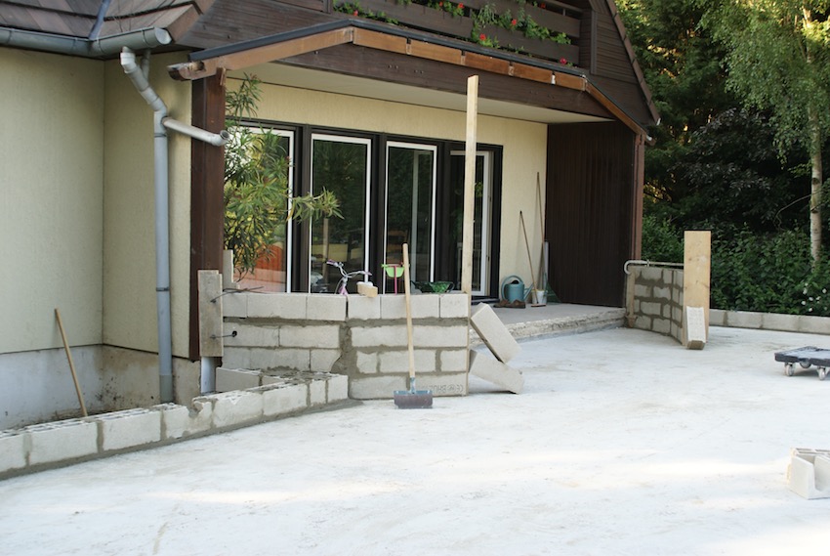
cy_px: 278
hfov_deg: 46.3
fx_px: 969
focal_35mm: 42
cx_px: 415
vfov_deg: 32.0
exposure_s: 1/60
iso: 100
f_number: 5.6
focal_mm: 28
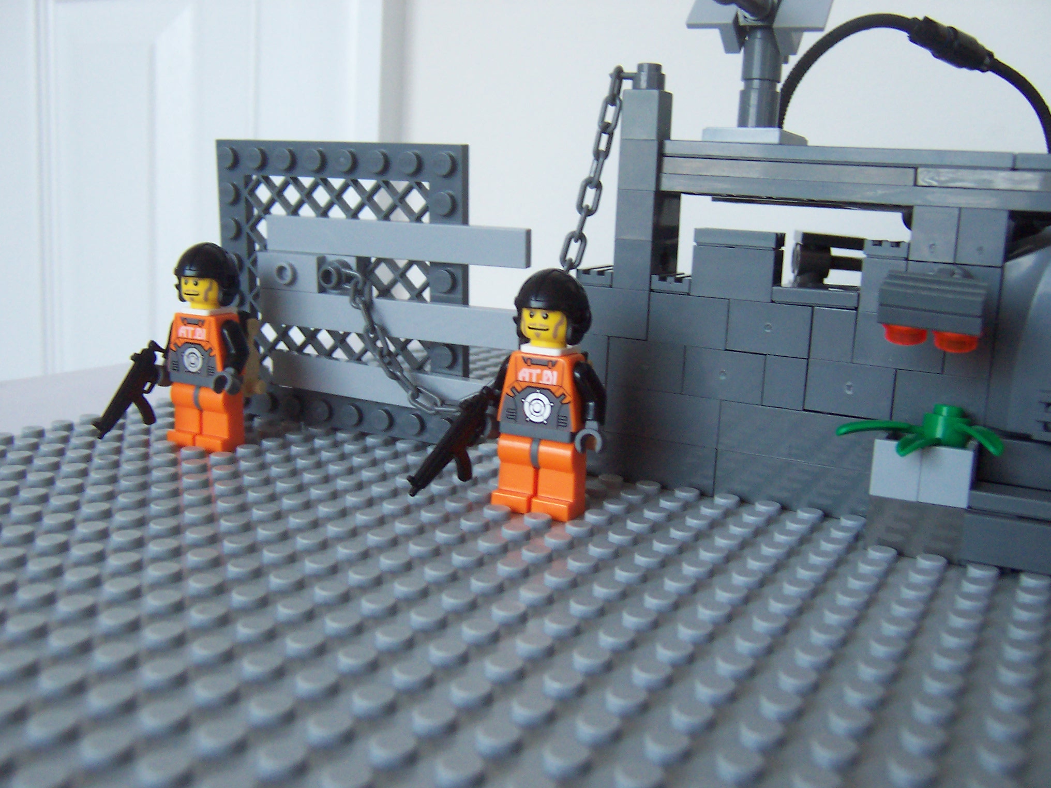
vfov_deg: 39.7
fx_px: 1093
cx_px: 526
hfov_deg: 51.4
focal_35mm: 36
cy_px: 394
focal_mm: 5.6
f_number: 2.8
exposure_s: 1/30
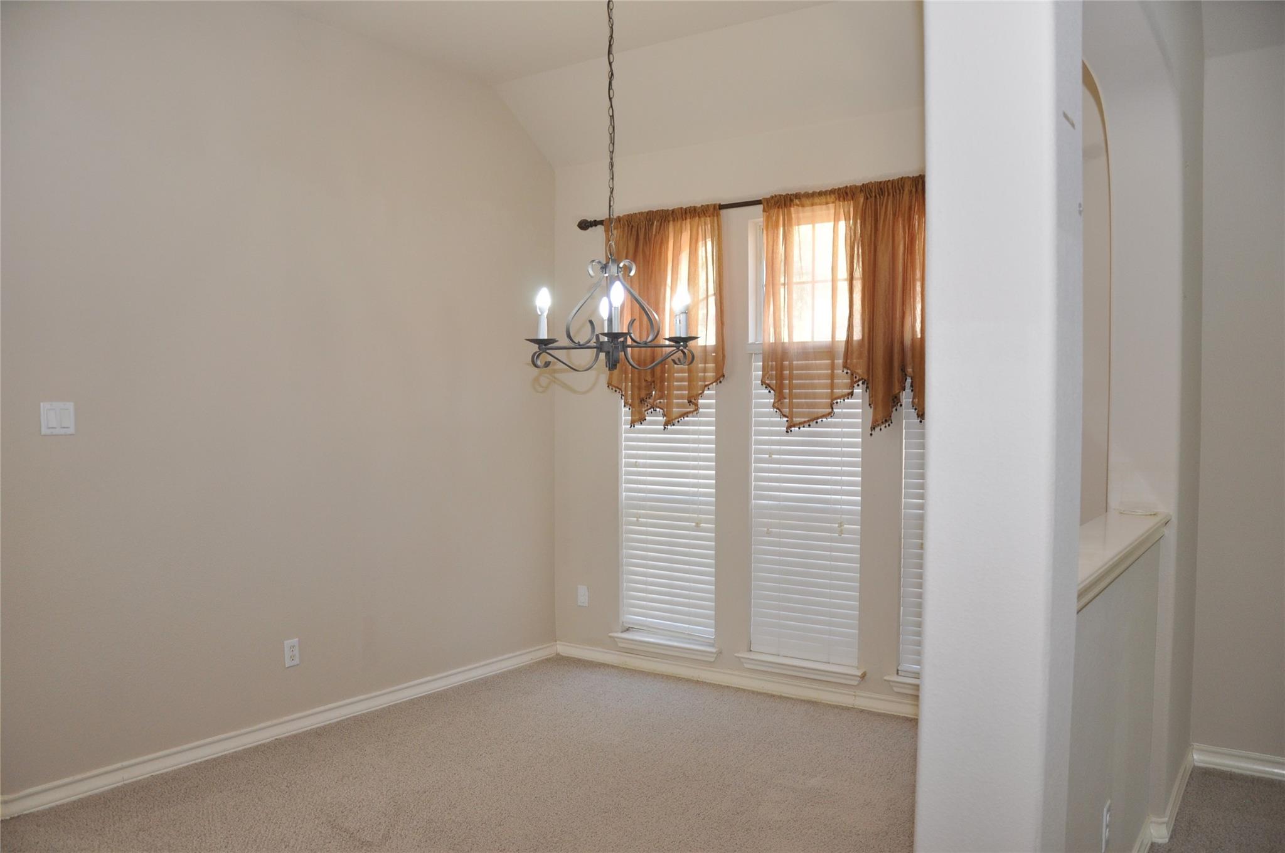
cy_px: 426
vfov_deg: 47.8
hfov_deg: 67.4
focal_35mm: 27
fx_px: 963
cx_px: 642
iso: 500
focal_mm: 18
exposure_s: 1/60
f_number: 4
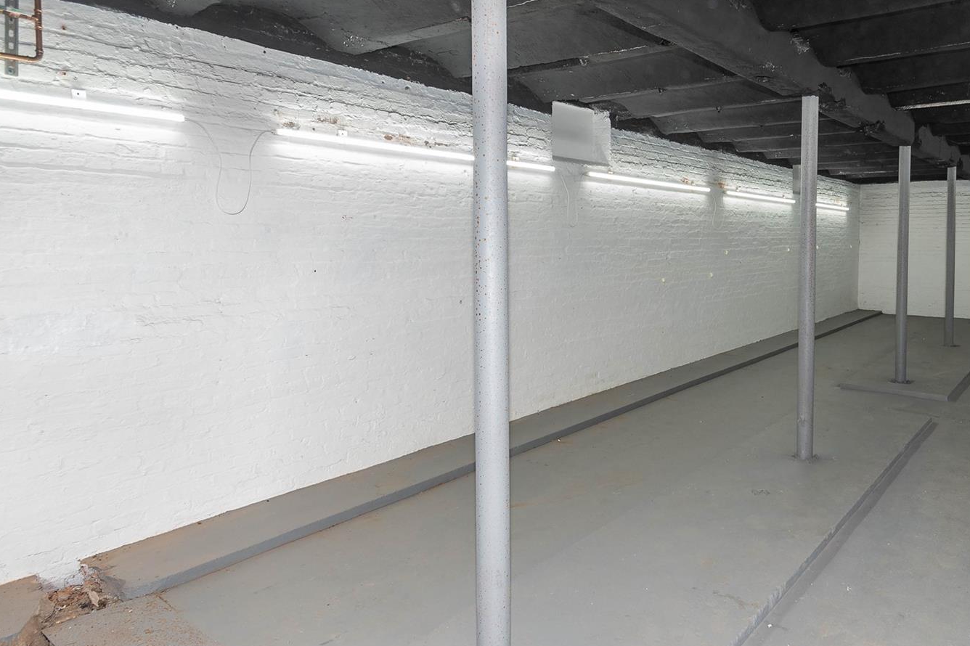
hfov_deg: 74.2
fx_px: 620
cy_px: 328
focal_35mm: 23
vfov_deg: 55.1
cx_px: 631
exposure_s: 1/60
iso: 250
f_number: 4.5
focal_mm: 10
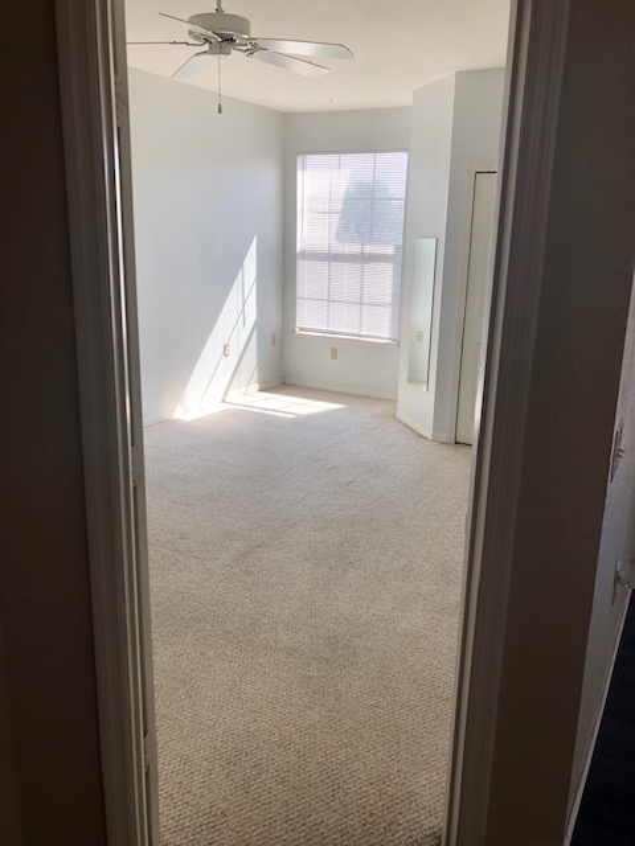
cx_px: 318
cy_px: 423
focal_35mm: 28
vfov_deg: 63.4
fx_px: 685
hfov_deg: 49.7
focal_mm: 4
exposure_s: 1/120
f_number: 1.8
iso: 25
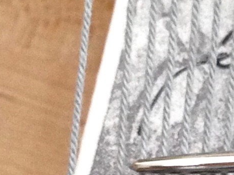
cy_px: 208
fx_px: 1562
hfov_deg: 8.4
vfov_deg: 6.4
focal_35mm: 231
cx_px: 315
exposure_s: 1/20
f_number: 2.4
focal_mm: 4.12
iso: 160
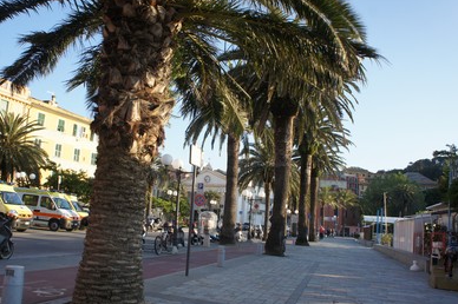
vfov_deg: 41.0
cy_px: 167
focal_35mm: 32
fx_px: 407
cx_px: 214
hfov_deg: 58.7
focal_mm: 18
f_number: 7.1
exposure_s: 1/250
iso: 400
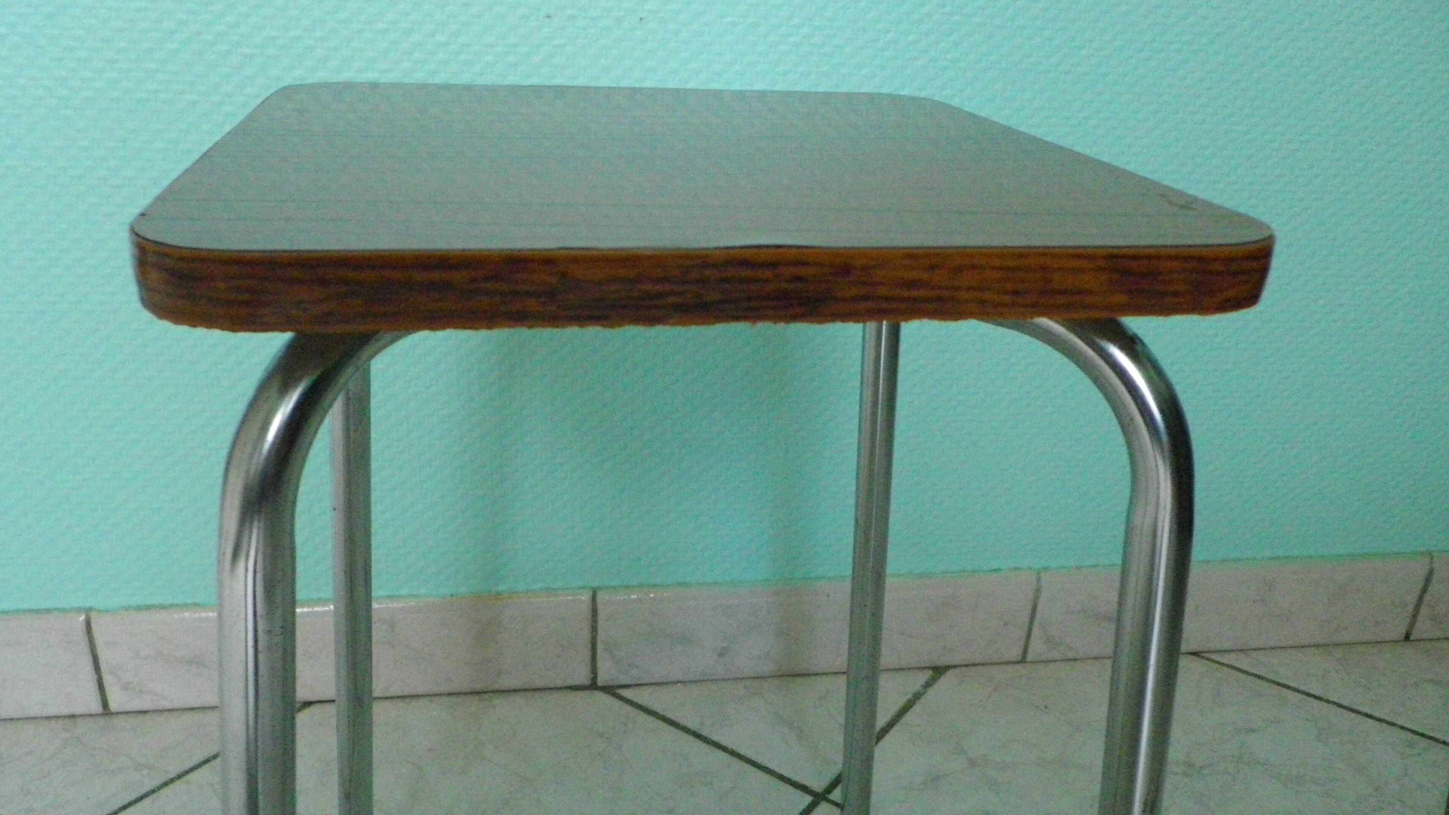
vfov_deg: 36.6
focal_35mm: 32
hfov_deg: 61.0
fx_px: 1230
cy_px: 447
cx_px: 702
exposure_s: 1/30
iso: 800
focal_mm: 4.9
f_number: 2.6
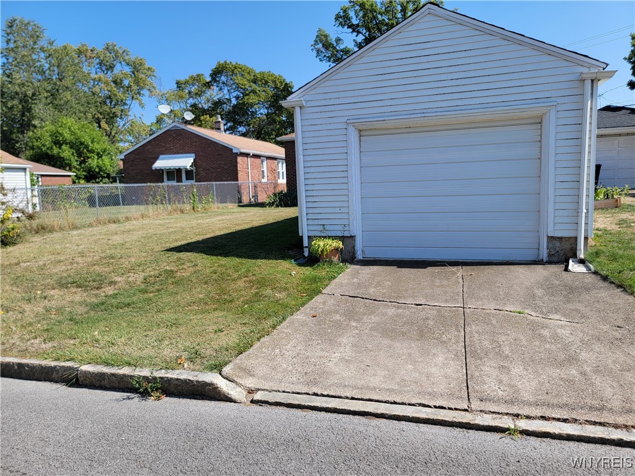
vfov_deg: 56.8
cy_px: 238
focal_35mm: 24
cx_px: 318
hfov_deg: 71.6
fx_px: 440
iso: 16
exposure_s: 1/682
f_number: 1.8
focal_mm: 6.7
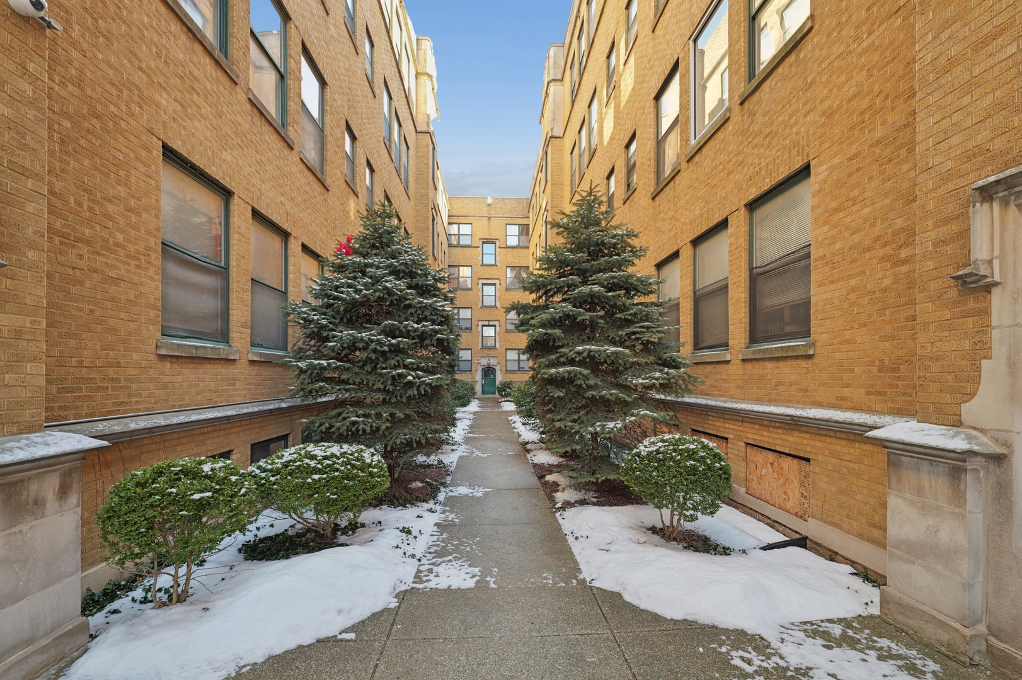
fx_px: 397
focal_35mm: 14
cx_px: 511
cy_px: 340
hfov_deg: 104.3
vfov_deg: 81.2
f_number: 4
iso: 400
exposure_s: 1/125
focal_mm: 14
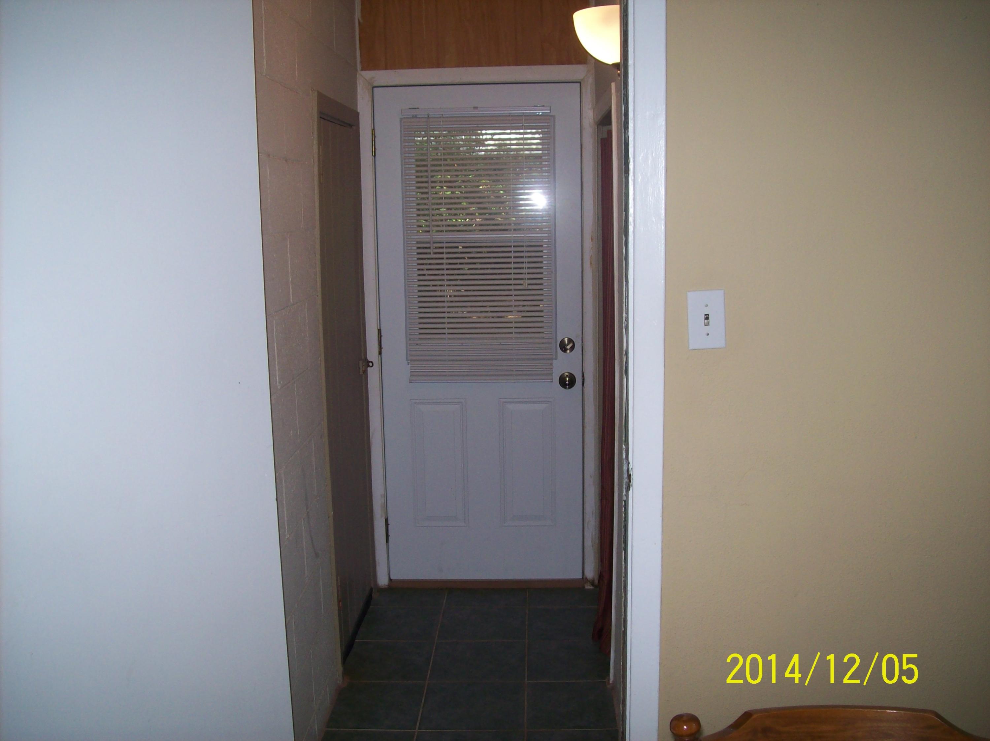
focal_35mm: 36
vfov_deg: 39.6
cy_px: 370
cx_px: 495
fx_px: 1029
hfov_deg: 51.4
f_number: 2.7
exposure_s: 1/64
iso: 80
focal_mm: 6
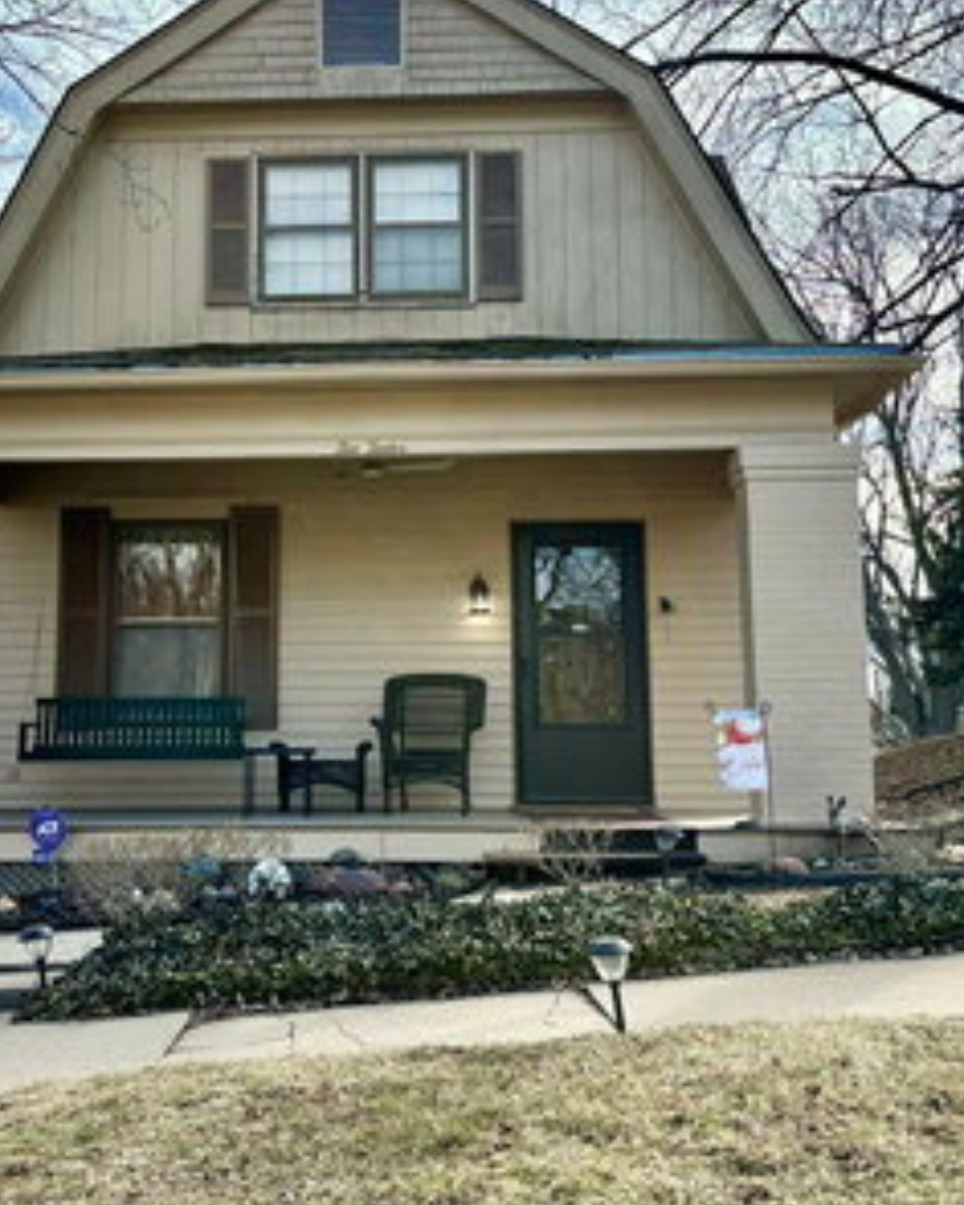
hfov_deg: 33.8
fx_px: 1569
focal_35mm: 44
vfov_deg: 41.9
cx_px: 310
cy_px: 498
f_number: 1.6
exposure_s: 1/1912
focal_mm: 5.96
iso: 50
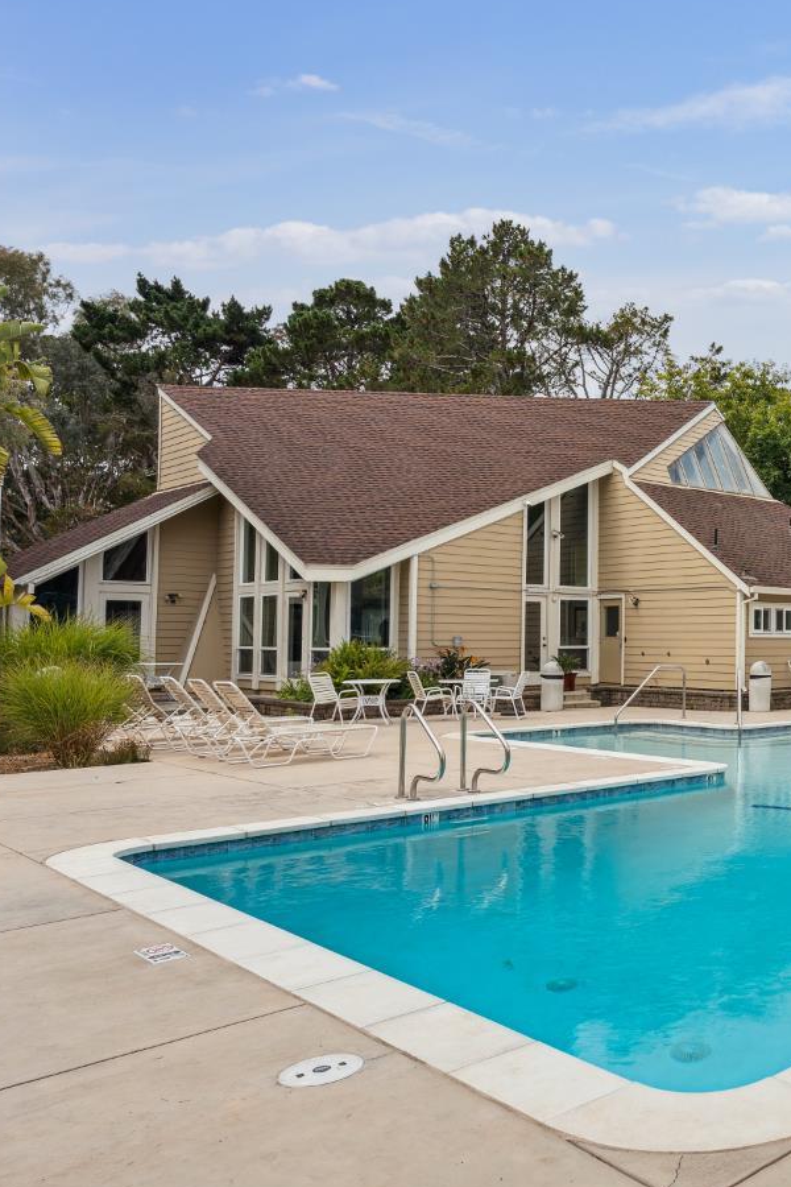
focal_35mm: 31
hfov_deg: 36.3
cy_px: 599
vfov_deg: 60.8
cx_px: 869
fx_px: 1011
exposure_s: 1/320
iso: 100
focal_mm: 18.4
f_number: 9
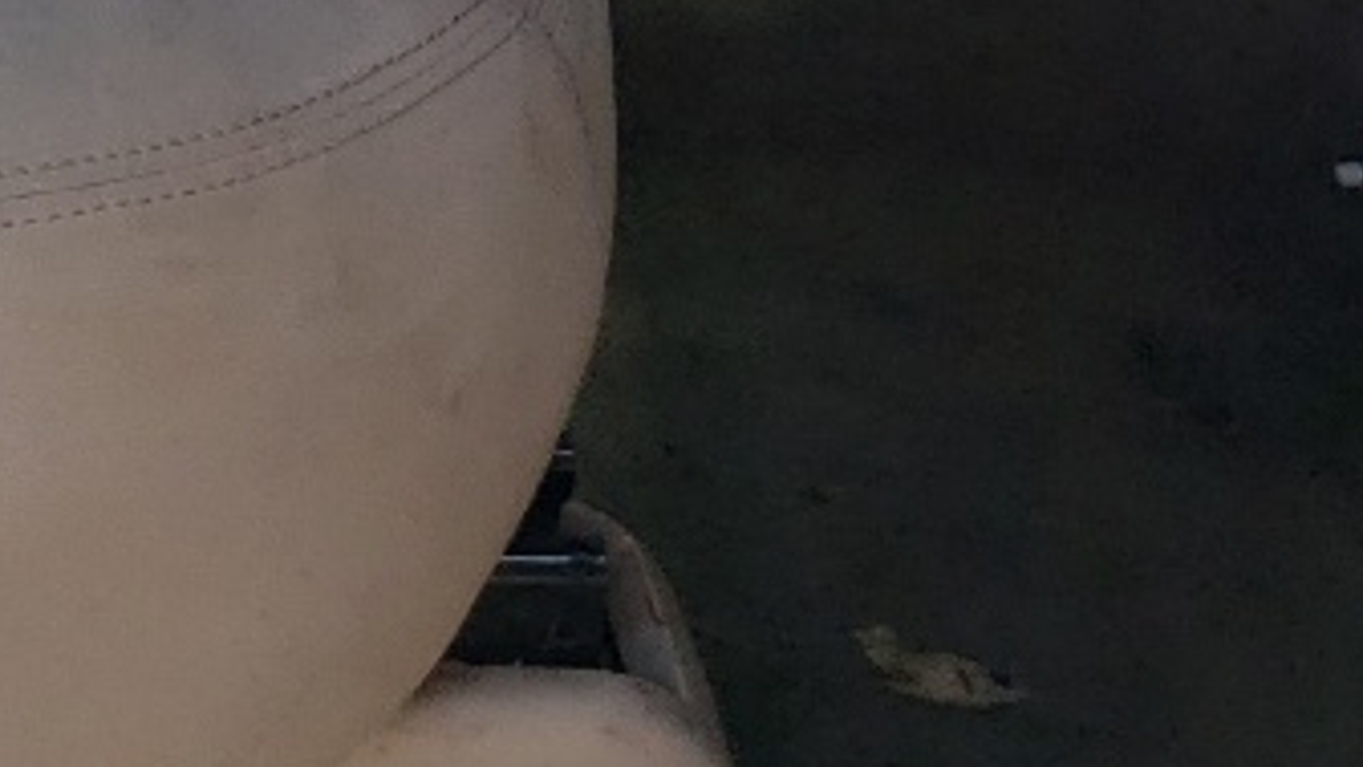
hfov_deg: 15.4
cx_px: -203
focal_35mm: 135
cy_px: -1558
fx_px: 4879
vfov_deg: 7.8
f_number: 1.5
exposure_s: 1/556
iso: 50
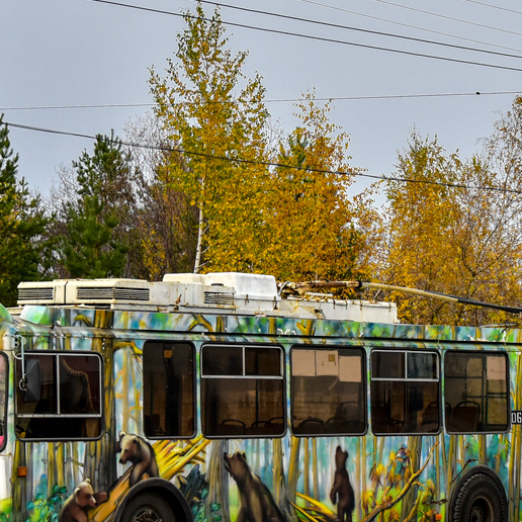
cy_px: 185
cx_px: 234
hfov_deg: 13.8
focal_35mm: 126
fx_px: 2150
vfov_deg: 13.8
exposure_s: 1/800
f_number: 4.2
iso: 320
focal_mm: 34
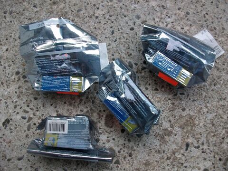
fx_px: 211
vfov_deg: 44.2
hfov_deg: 56.8
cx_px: 114
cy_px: 86
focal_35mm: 32
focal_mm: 5.7
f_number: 2.9
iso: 80
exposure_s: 1/271
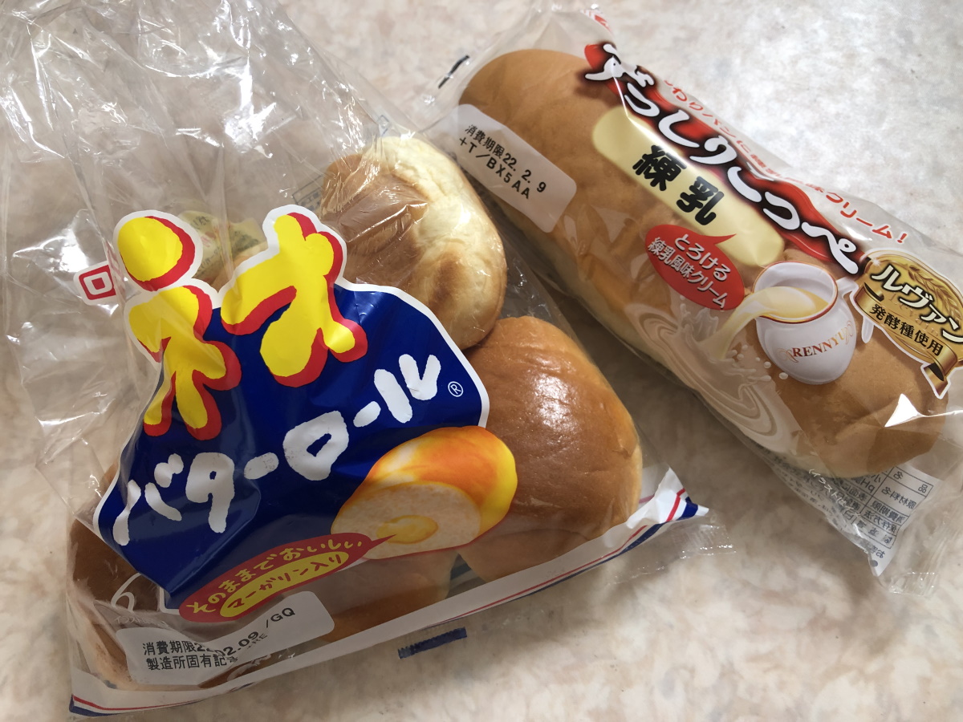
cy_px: 361
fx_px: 779
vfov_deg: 49.7
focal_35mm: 28
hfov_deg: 63.4
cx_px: 482
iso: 40
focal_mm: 3.99
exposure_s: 1/20
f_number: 1.8
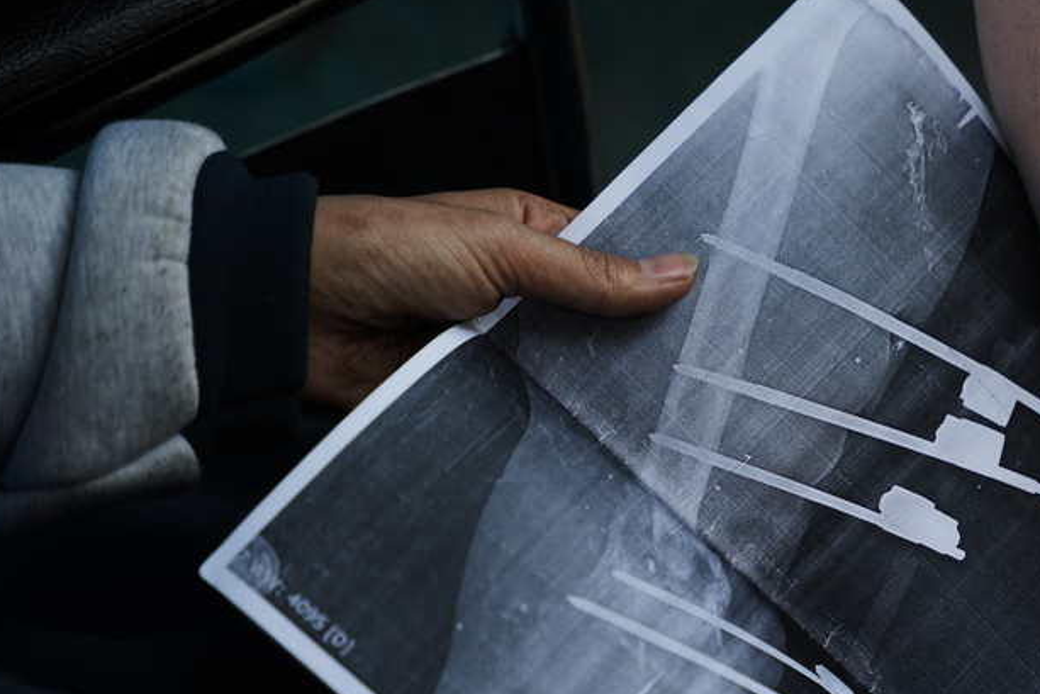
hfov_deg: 17.3
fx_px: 3381
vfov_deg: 11.7
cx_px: 845
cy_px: 491
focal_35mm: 117
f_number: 2.8
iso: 400
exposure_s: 1/500
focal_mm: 70
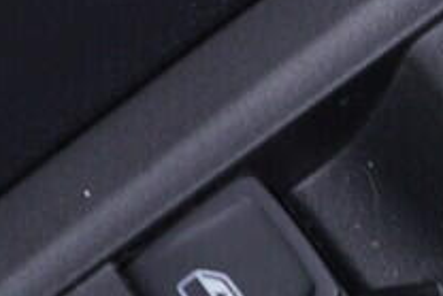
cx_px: 980
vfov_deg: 5.5
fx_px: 3066
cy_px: -28
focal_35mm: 249
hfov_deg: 7.8
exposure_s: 1/40
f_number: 2.8
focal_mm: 24
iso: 200
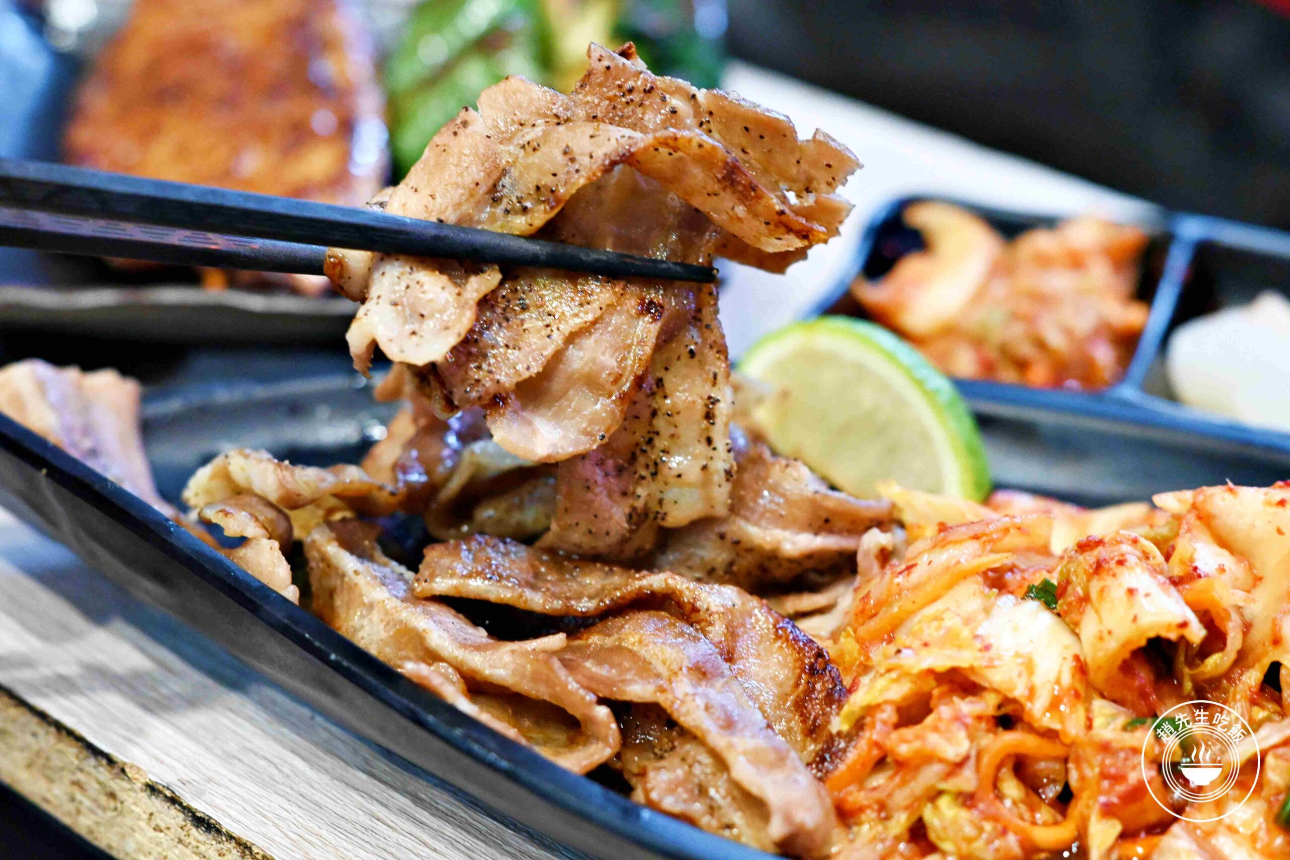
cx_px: 645
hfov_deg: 27.0
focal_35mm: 75
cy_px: 430
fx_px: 2687
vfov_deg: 18.2
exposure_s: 1/160
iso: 4000
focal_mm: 50
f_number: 3.2
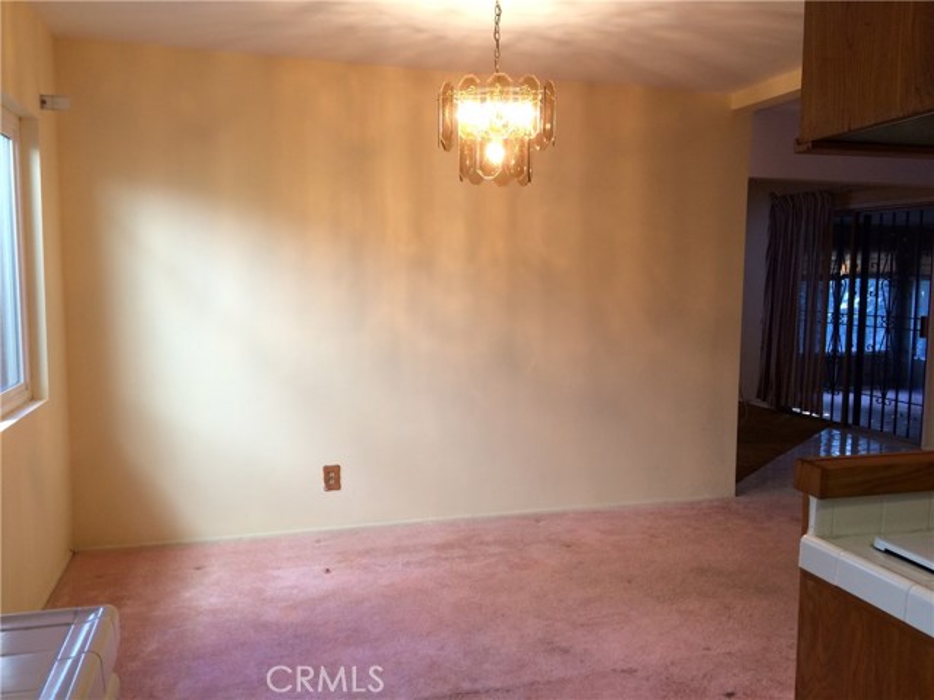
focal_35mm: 29
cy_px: 350
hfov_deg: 61.7
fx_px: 782
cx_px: 467
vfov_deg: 48.2
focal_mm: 4.15
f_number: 2.2
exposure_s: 1/30
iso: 50
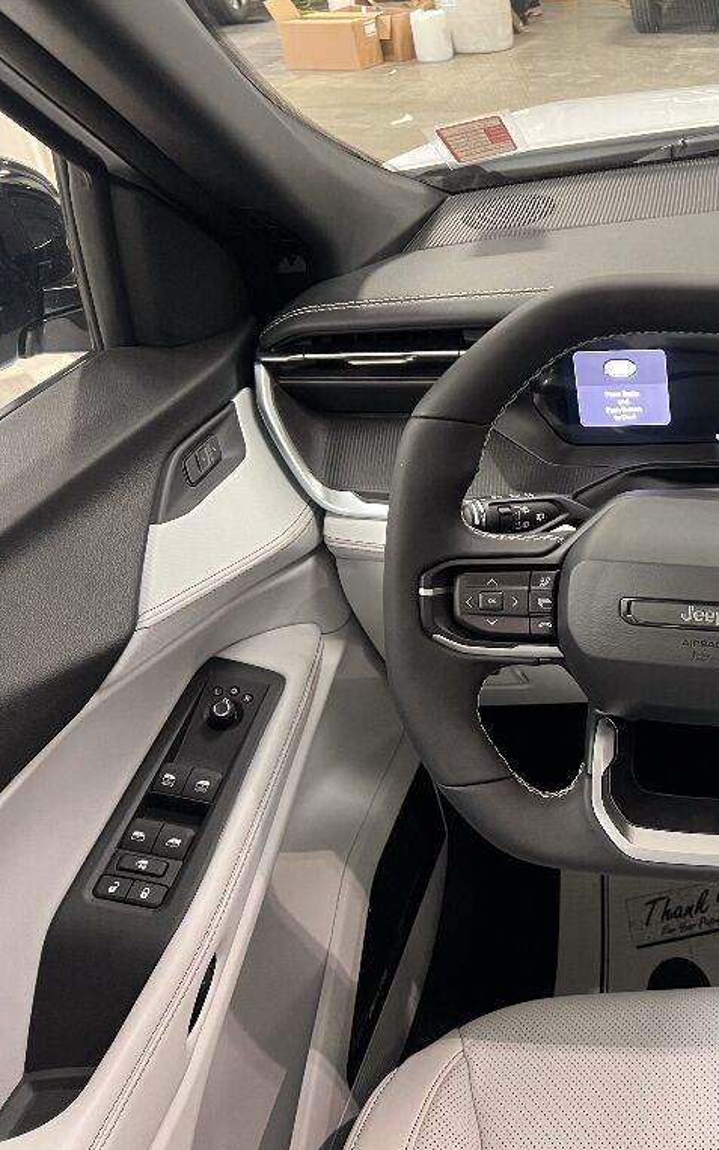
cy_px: 577
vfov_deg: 52.7
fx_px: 1160
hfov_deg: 31.2
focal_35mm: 37
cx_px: 760
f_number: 1.5
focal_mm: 5.7
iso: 500
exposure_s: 1/60
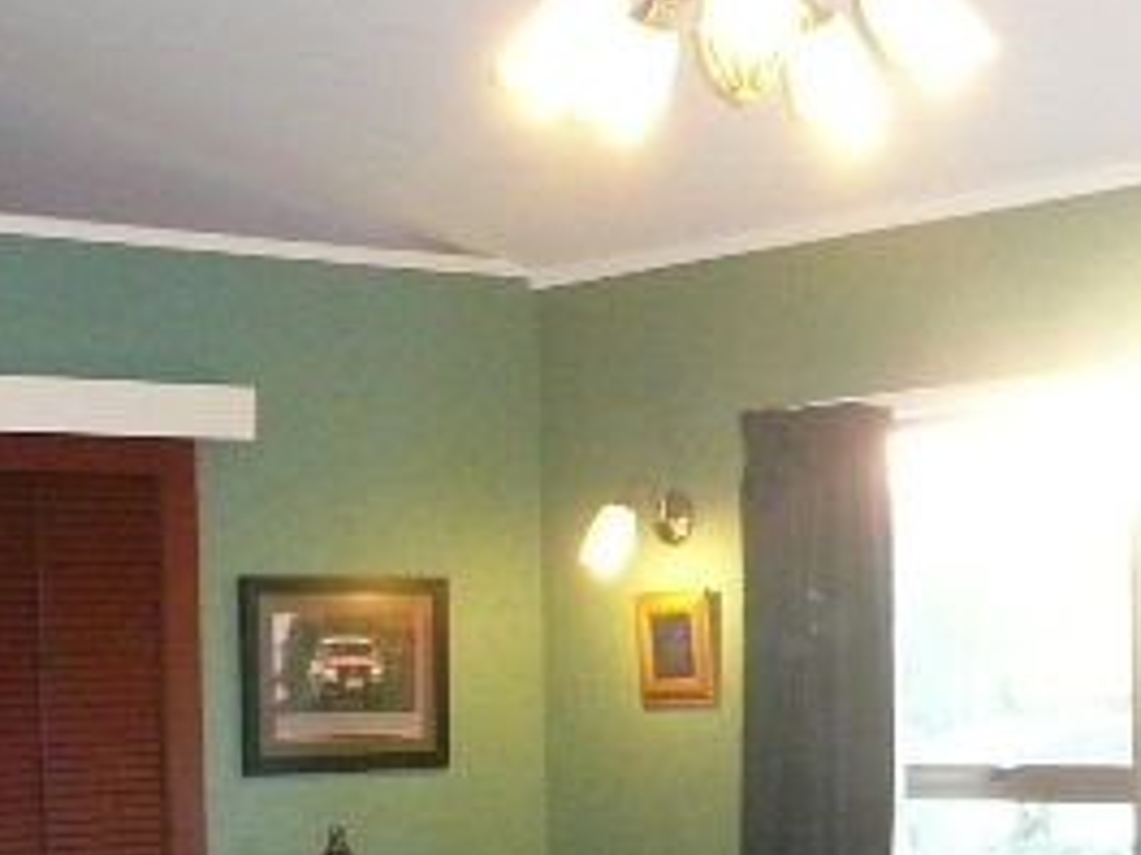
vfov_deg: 17.2
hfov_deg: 23.0
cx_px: 713
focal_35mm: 85
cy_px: 743
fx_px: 2802
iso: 400
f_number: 2.8
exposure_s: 1/30
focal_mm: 5.2
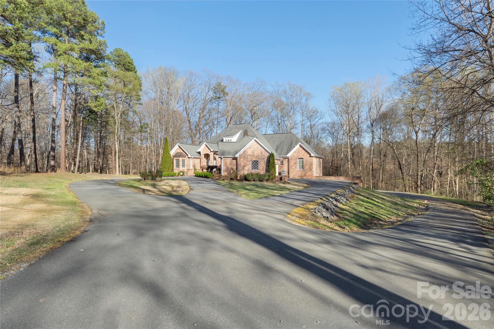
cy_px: 164
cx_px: 247
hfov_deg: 82.6
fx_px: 281
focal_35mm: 20
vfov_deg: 60.7
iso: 100
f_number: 16
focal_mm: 20.5
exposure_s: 1/125
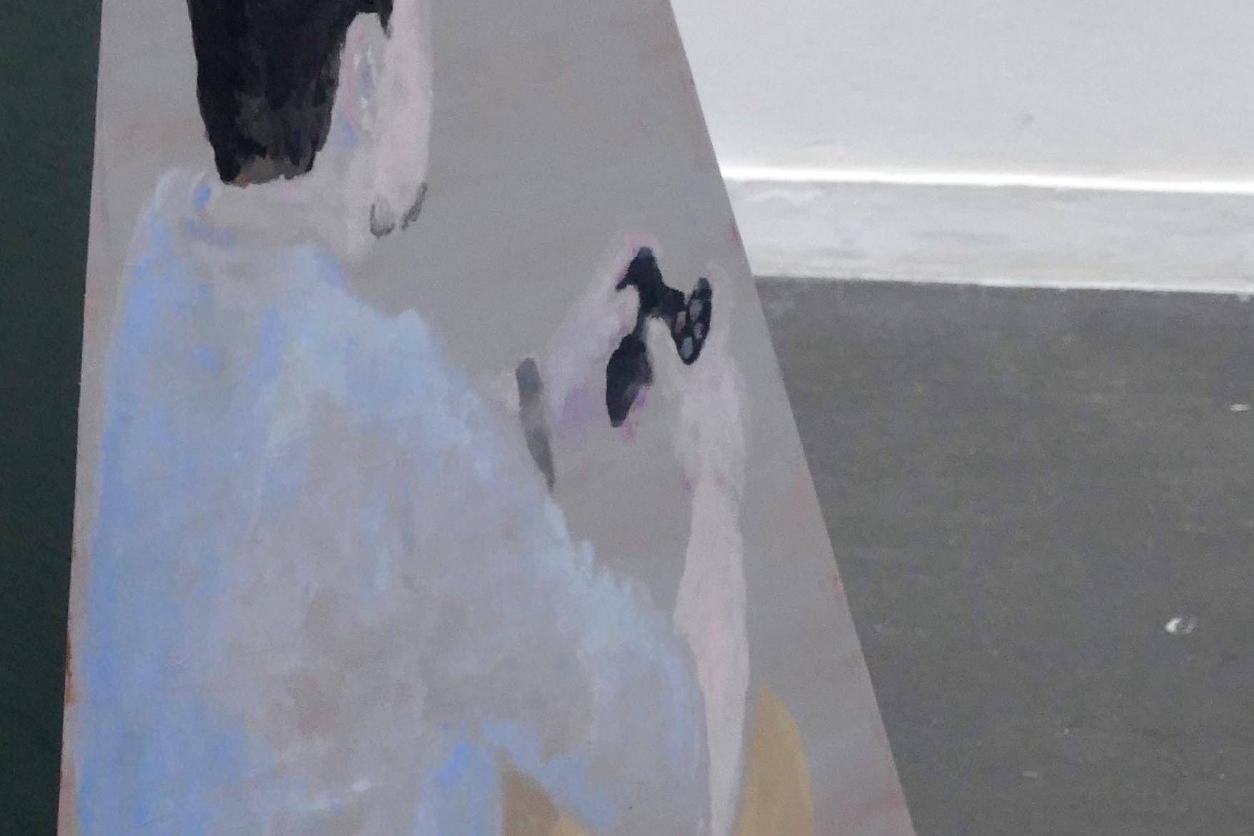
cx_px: 51
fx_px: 8150
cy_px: 431
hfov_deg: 8.8
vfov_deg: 5.9
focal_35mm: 234
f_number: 4.6
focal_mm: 27.4
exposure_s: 1/125
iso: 640
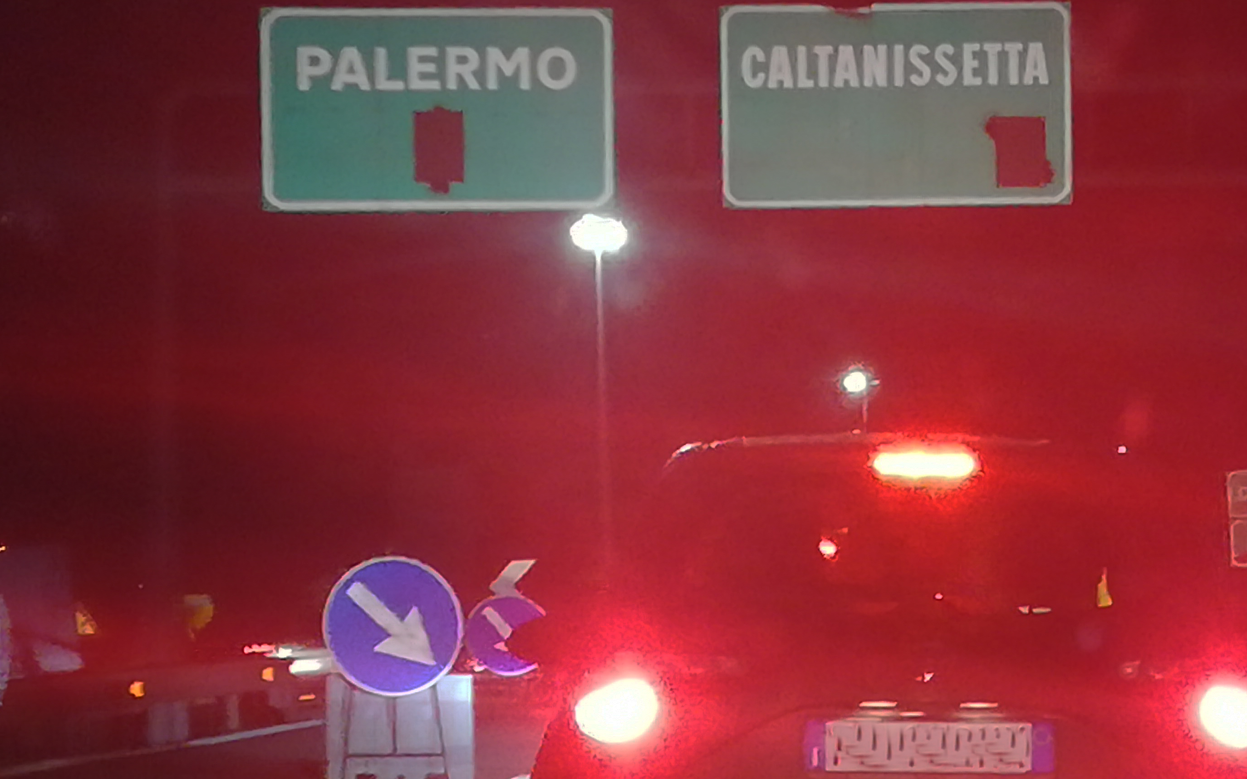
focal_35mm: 128
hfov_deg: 16.3
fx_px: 4350
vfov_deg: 10.2
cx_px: 889
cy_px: 655
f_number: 2.2
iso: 500
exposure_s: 1/20
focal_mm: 3.81
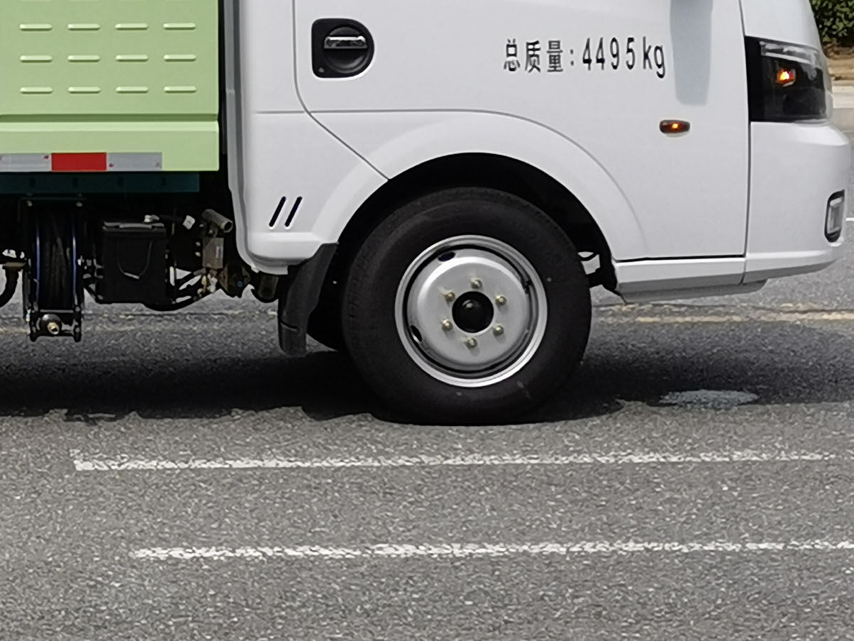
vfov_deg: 10.8
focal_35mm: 136
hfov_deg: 14.1
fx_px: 3355
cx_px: -170
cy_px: -51
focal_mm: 4.75
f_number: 1.8
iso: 50
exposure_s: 1/1517
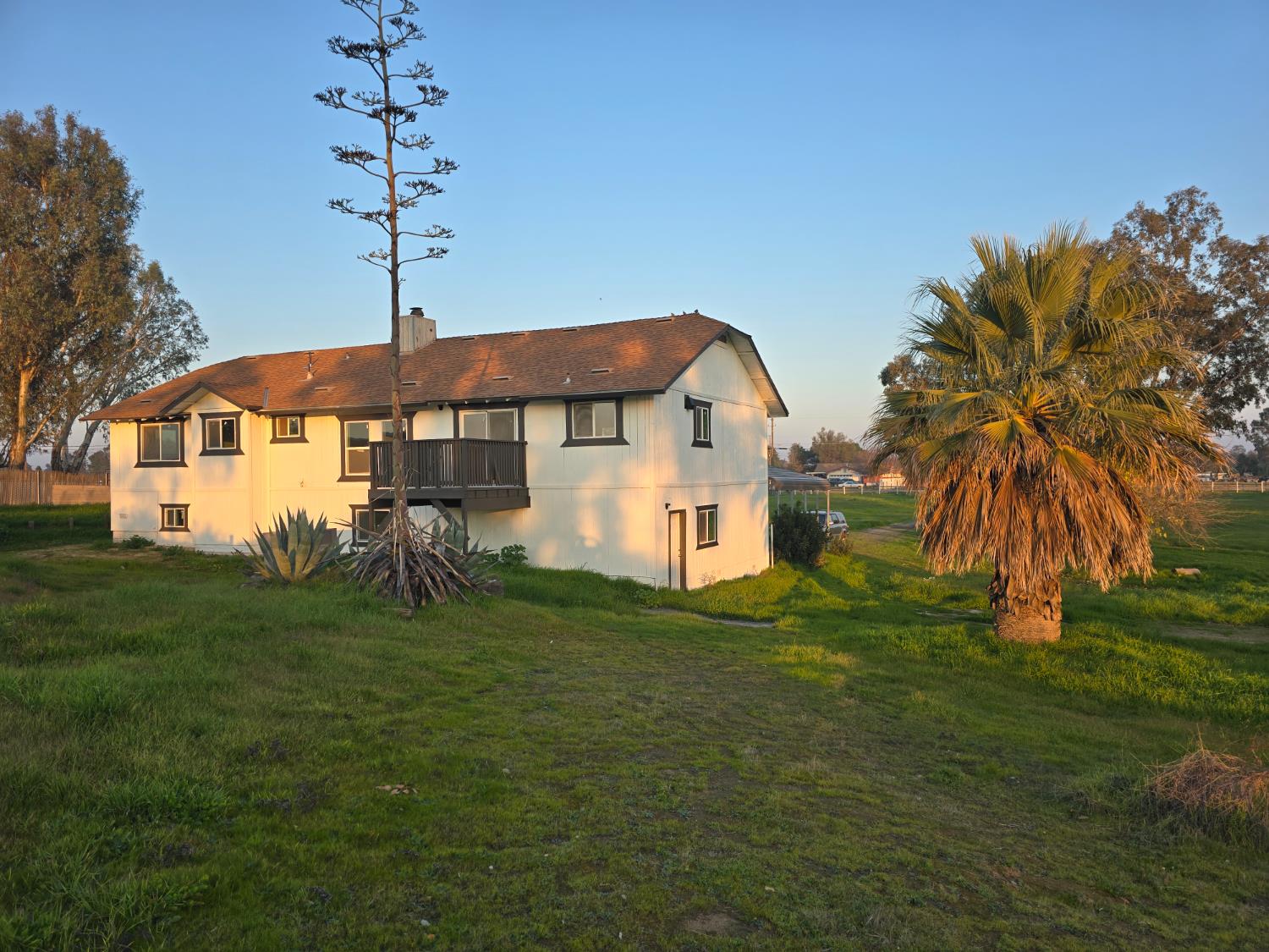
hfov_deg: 73.9
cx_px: 634
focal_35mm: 23
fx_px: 843
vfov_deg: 58.9
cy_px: 476
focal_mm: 6.3
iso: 12
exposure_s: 1/180
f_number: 1.7
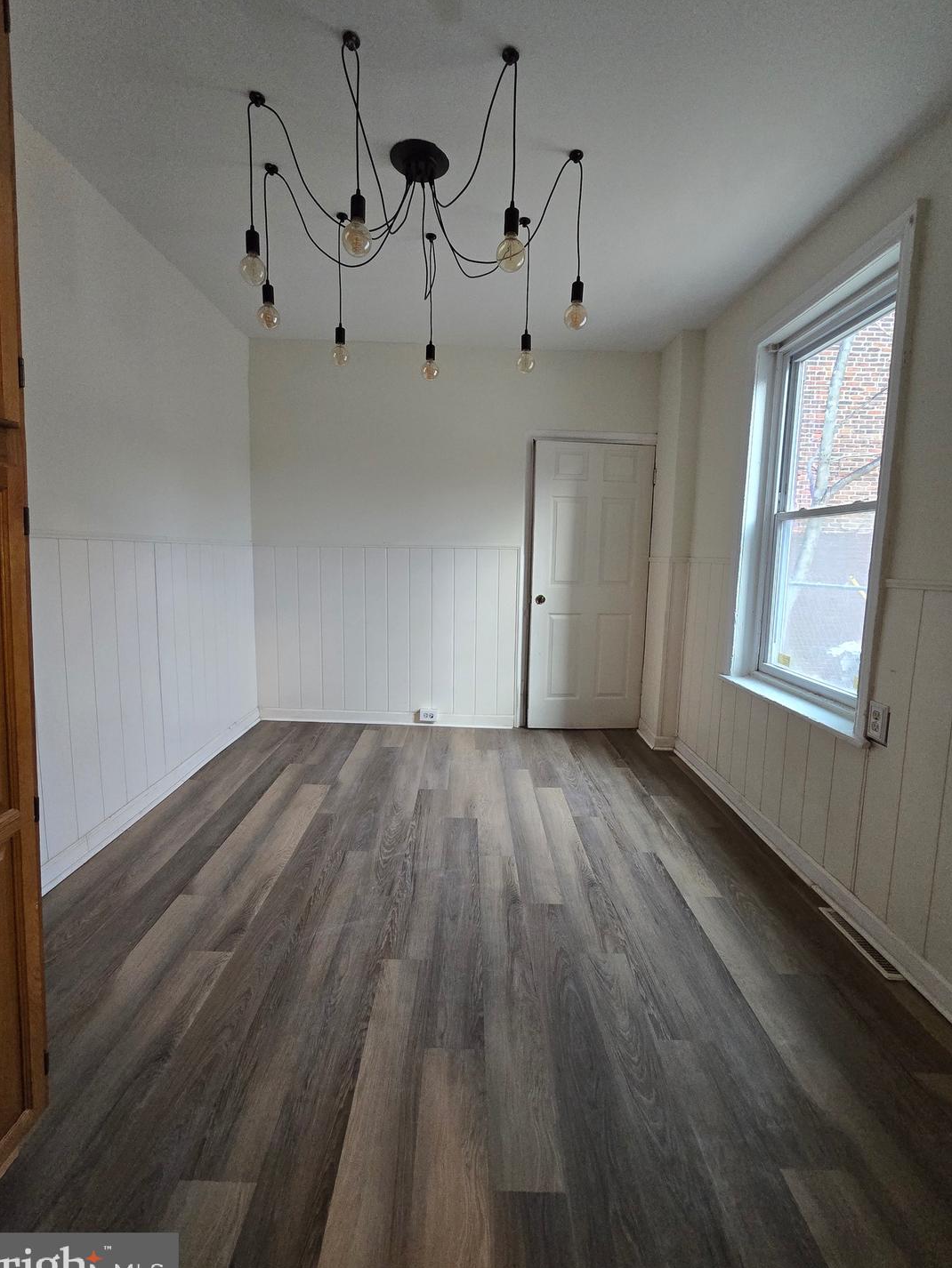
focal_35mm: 14
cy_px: 622
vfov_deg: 102.0
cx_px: 469
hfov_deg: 85.7
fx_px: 513
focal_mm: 2.2
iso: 500
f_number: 2.2
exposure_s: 1/60
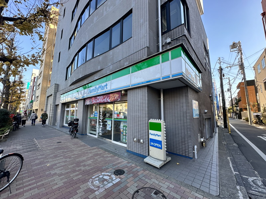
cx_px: 133
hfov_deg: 102.1
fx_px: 108
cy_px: 100
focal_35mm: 14
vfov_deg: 85.7
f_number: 2.2
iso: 40
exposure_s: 1/194
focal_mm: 2.22
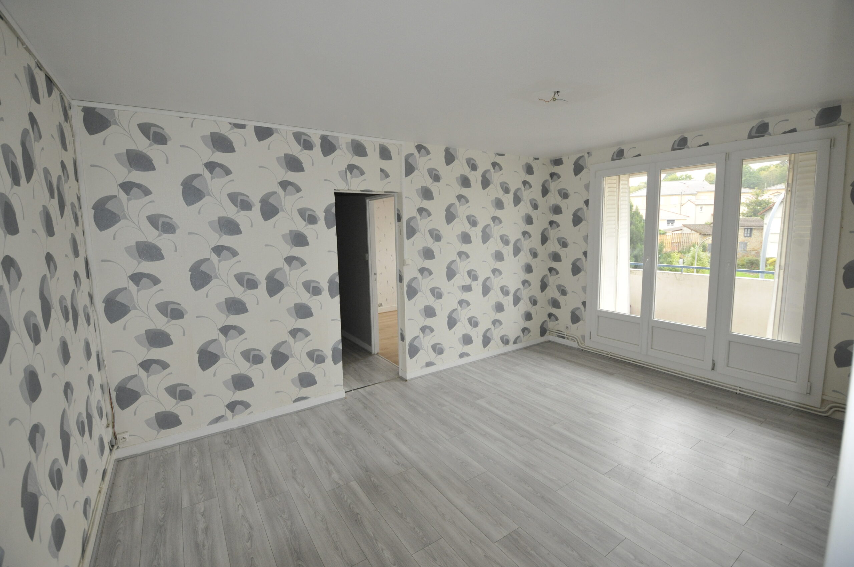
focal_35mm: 15
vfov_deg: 77.2
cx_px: 427
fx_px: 355
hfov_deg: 100.5
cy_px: 284
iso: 800
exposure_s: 1/160
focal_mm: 10
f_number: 5
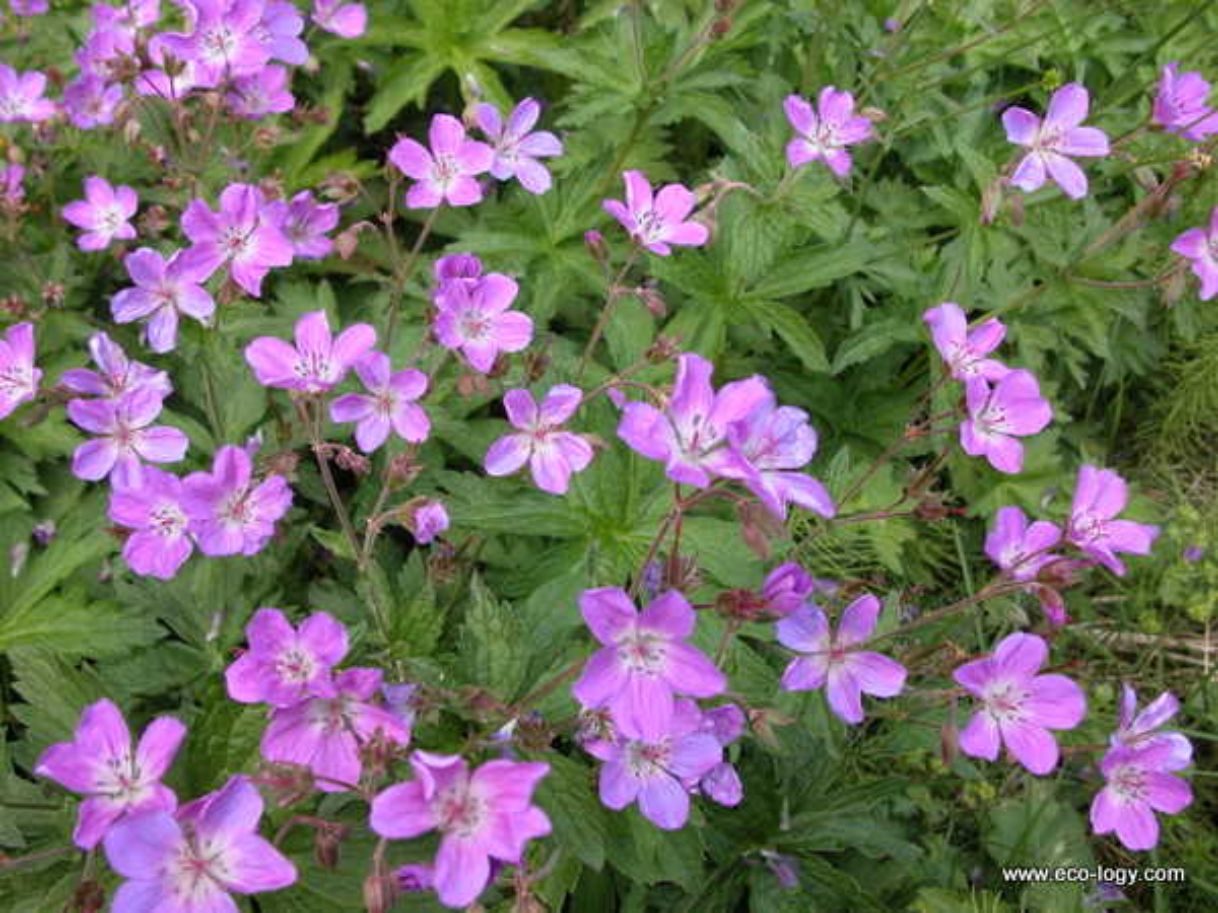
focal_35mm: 35
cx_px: 609
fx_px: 1232
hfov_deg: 52.6
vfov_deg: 40.7
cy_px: 456
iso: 100
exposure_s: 1/142
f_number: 4
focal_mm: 8.9
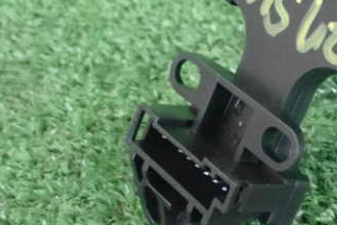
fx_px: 955
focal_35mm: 102
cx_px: 309
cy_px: 53
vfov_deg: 13.4
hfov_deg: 19.6
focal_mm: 9.61
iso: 2000
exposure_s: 1/50
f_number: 3.4
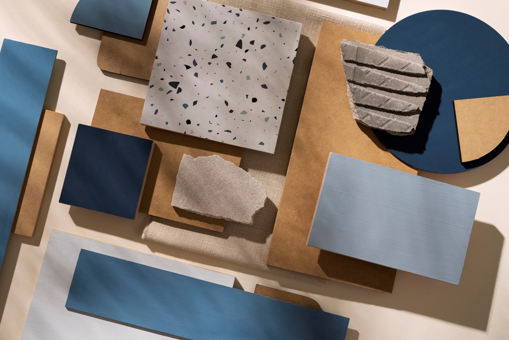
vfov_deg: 27.0
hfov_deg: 39.6
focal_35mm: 50
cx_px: 254
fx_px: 707
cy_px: 170
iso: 250
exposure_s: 1/125
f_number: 10
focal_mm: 50
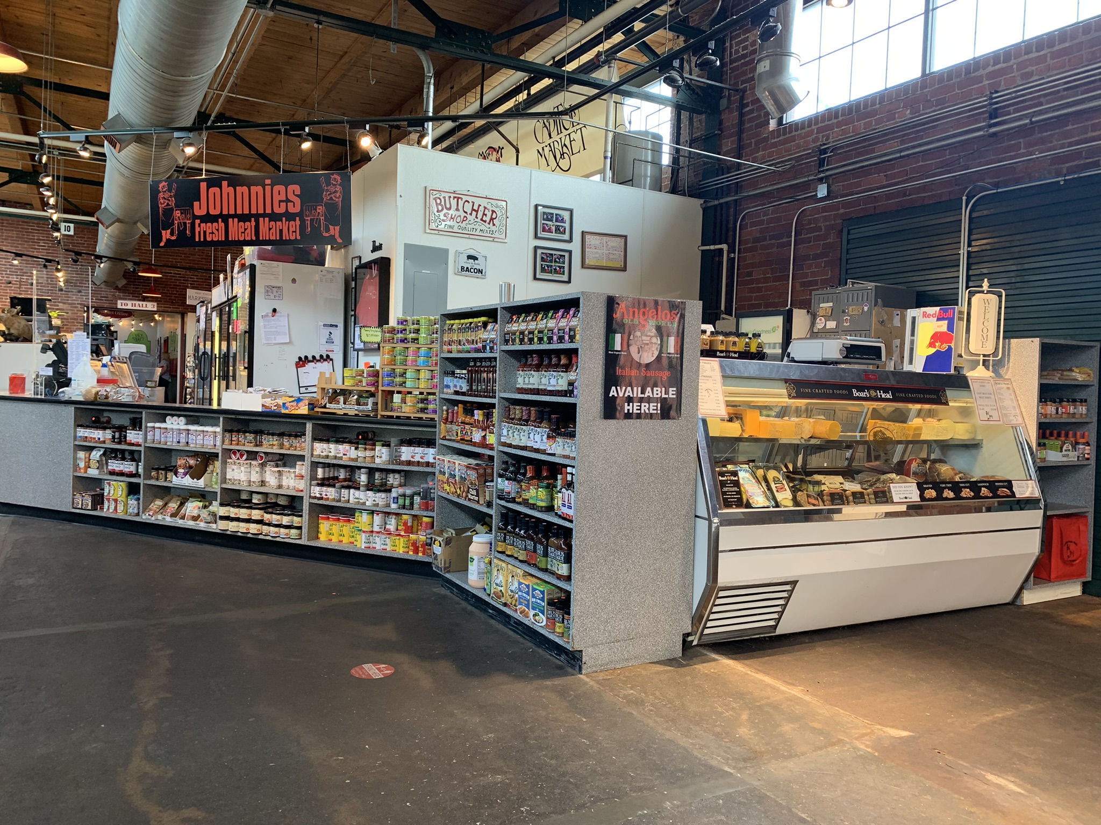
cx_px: 550
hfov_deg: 67.3
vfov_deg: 53.1
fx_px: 827
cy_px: 412
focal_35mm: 26
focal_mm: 4.25
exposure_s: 1/60
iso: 64
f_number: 1.8
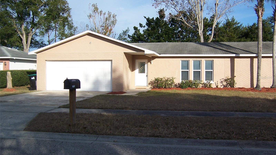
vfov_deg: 32.8
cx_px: 138
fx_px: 263
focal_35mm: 36
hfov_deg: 55.3
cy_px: 78
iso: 80
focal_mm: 5.5
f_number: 3.4
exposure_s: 1/1000
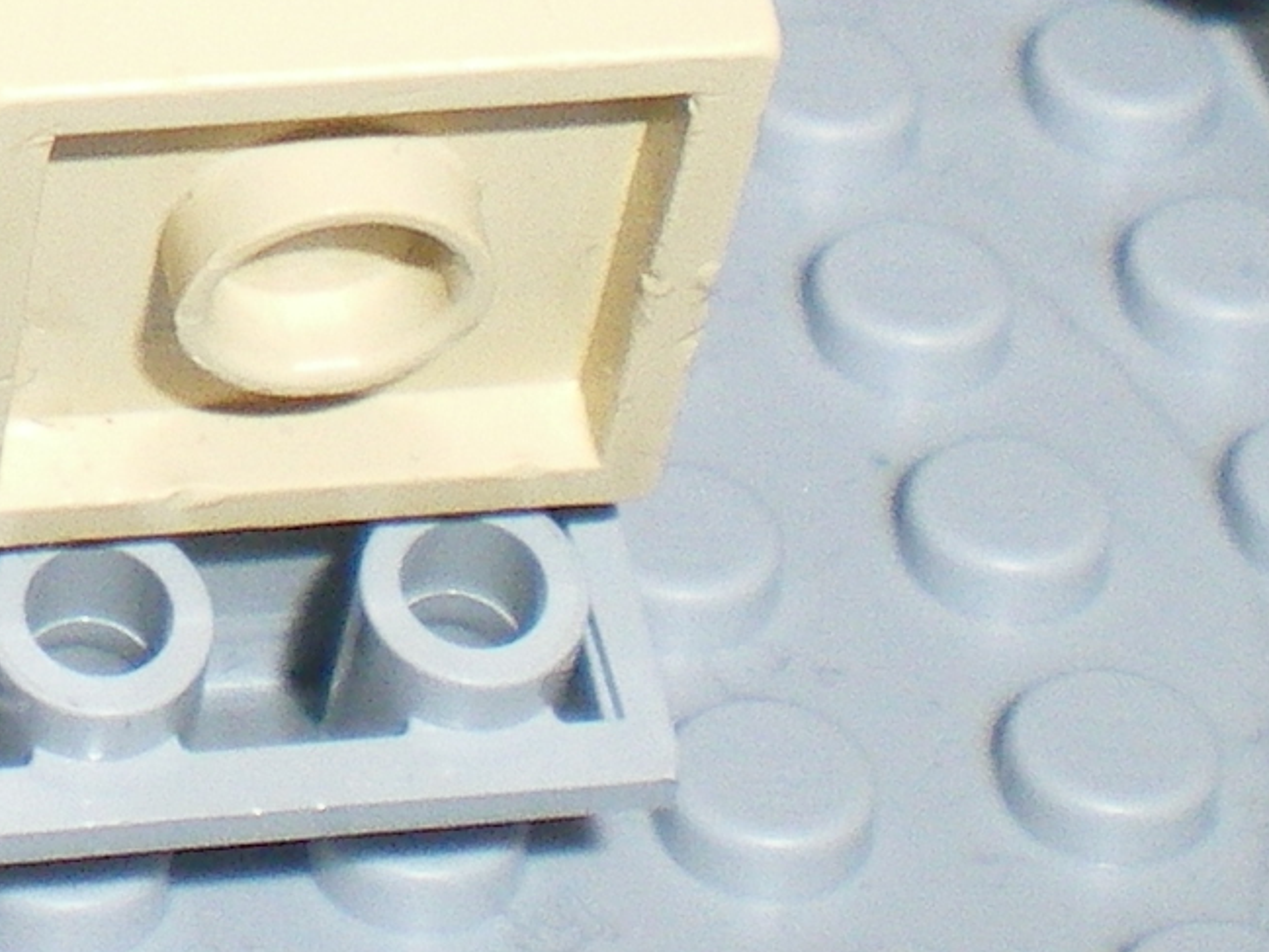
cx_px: -197
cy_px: -903
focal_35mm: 181
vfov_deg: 7.9
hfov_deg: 10.8
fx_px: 6637
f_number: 4.6
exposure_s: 1/50
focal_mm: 6.3
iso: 250
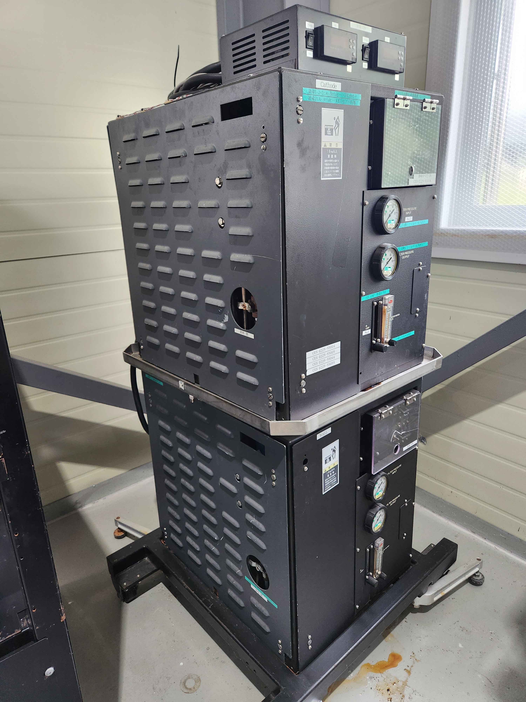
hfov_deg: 58.9
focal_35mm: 23
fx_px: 466
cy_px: 351
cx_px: 263
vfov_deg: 73.9
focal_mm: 5.4
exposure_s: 1/120
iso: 250
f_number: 1.8
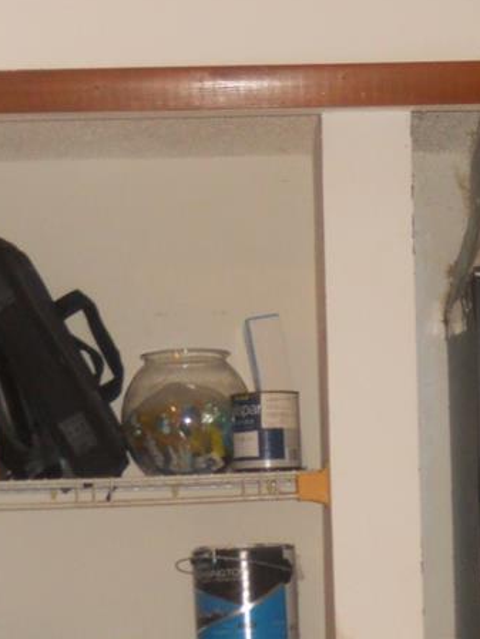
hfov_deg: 12.0
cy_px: 685
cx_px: 305
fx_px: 2273
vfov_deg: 15.6
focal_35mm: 123
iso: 250
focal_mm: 8.3
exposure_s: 1/30
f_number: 3.4
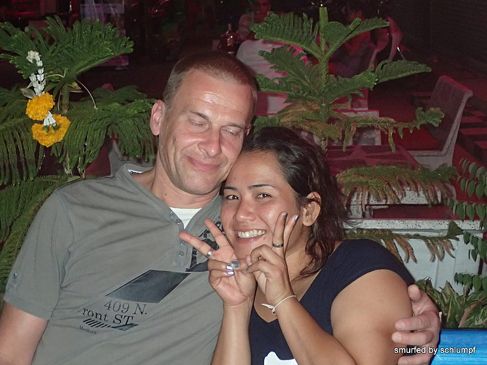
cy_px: 182
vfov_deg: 22.6
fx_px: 914
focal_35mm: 65
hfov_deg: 29.8
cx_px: 244
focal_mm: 11.78
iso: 800
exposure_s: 1/60
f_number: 3.8
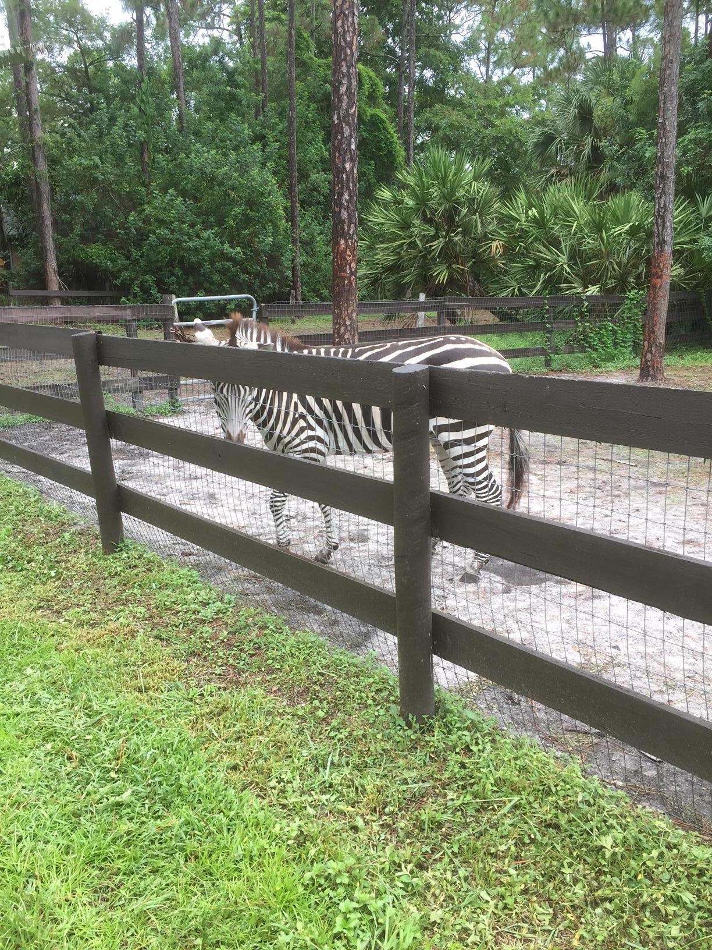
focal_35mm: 29
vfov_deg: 61.7
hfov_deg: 48.2
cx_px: 356
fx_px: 795
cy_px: 475
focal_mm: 4.15
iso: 32
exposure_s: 1/170
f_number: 2.2
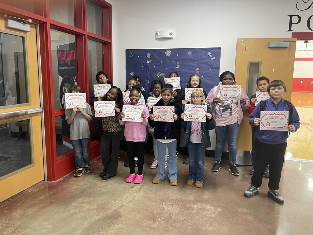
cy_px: 118
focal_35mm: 26
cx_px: 156
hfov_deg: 67.3
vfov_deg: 53.1
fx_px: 235
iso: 320
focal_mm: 4.2
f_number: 1.6
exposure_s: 1/60
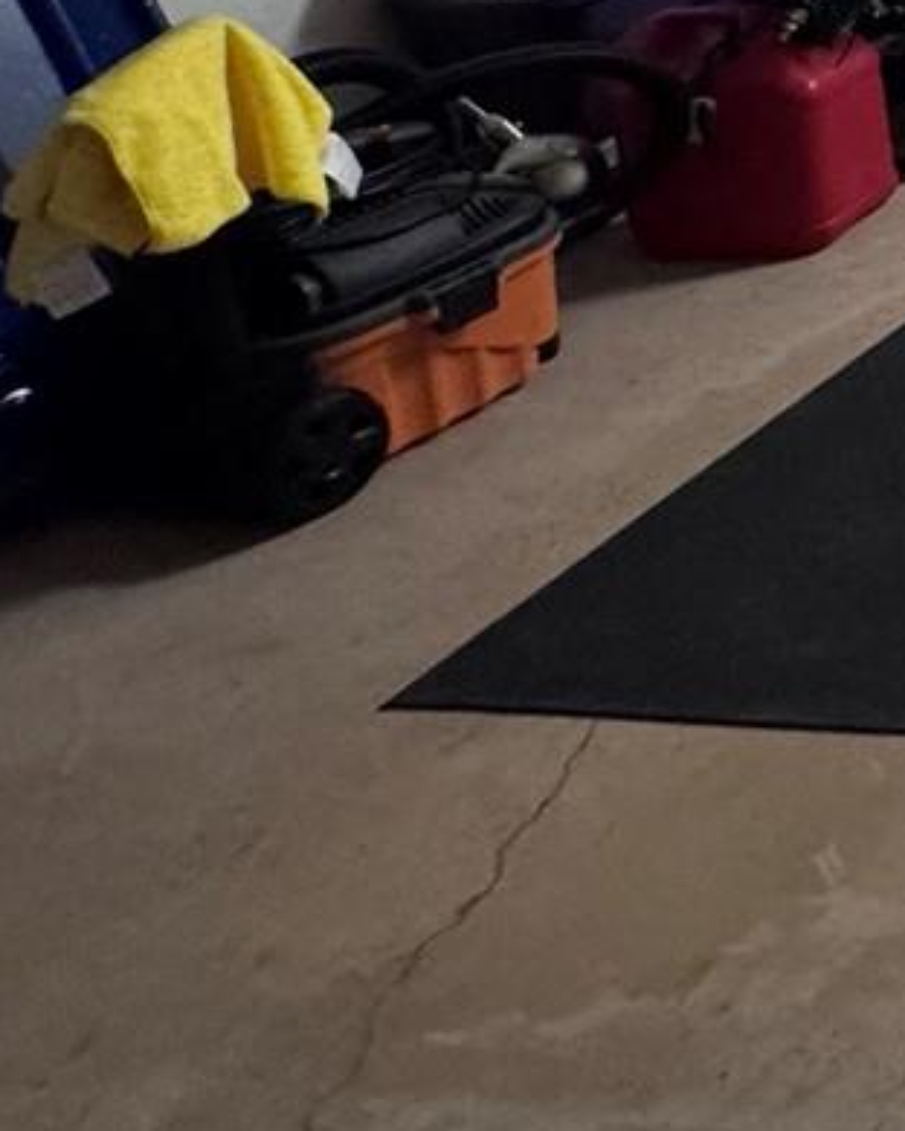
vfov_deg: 27.6
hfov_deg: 15.7
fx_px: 1875
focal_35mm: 56
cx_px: 2109
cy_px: -362
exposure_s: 1/120
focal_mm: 2.22
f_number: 2.2
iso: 320
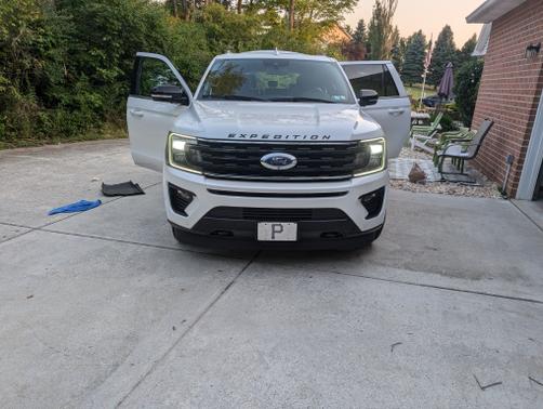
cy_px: 204
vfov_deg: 56.9
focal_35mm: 24
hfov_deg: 71.5
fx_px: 377
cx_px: 272
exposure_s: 1/113
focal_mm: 6.9
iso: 23
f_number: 1.68
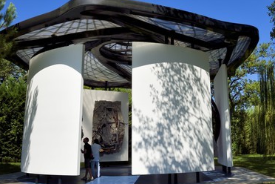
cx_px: 146
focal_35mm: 35
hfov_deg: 54.4
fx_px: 267
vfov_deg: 37.9
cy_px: 91
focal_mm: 31
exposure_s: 1/200
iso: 200
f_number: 20
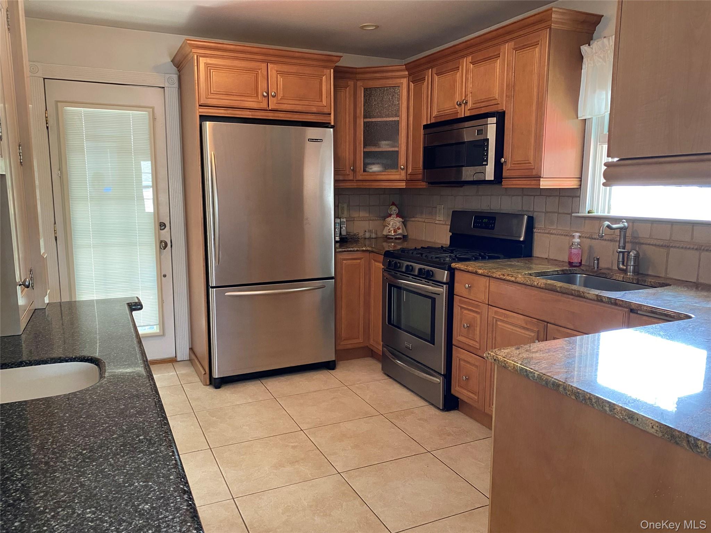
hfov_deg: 67.3
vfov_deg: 53.1
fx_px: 534
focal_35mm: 26
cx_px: 356
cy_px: 266
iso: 250
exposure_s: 1/60
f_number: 1.8
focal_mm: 4.25
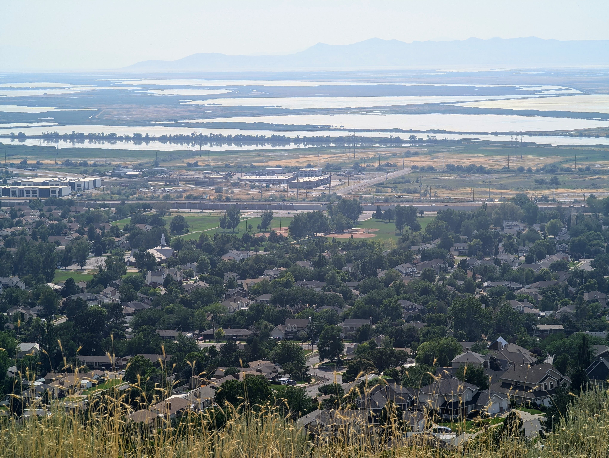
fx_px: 1867
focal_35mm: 106
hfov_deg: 18.5
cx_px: 304
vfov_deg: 14.0
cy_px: 229
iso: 38
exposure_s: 1/719
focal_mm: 19
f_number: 3.5
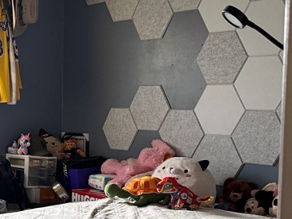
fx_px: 565
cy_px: 161
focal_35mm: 67
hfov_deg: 27.2
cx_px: -4
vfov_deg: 21.7
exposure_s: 1/60
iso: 400
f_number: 1.78
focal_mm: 6.76
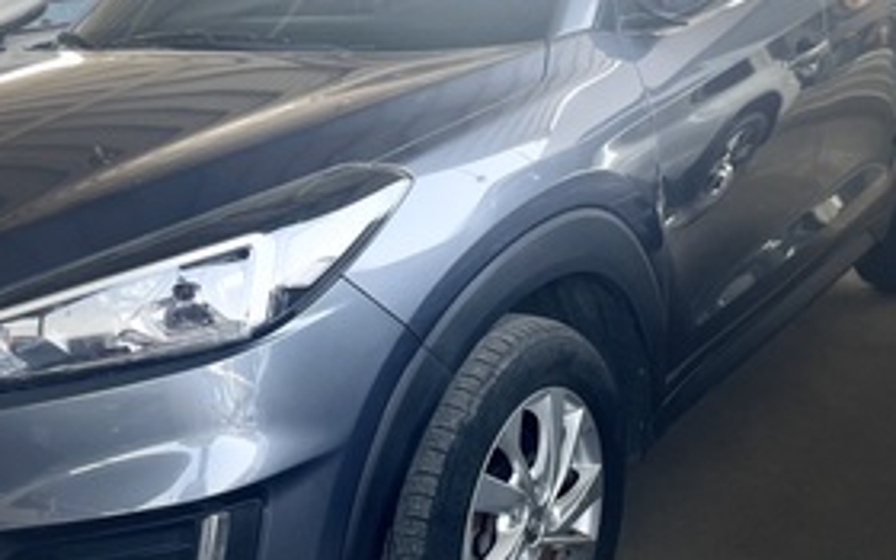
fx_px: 1099
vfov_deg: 28.5
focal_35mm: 45
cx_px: 437
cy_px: 219
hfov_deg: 44.4
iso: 50
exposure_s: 1/558
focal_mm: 5.1
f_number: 1.6
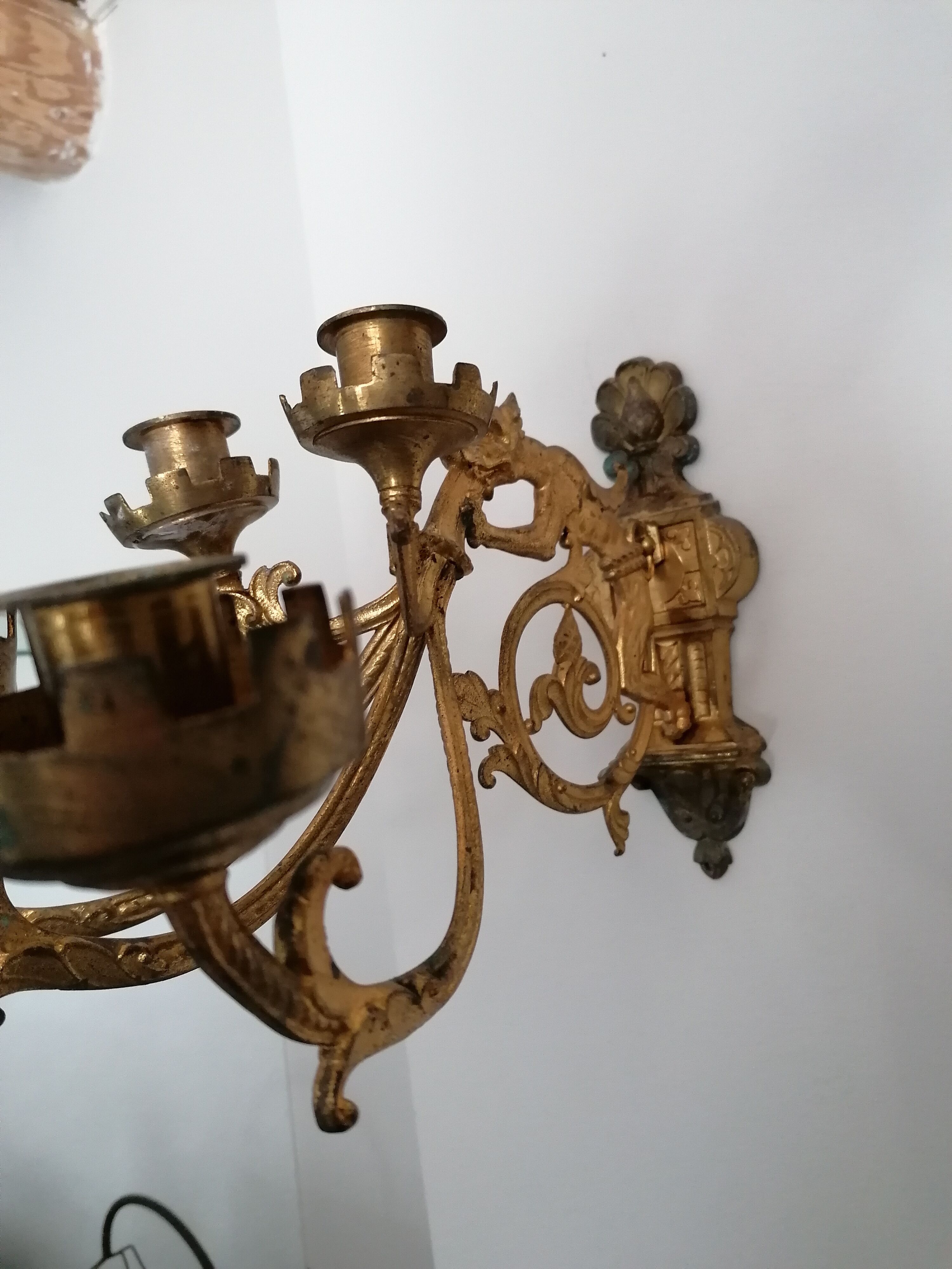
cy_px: 634
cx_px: 476
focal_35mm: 27
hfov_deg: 51.4
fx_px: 990
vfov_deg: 65.3
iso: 500
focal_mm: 4.75
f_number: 1.8
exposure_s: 1/60
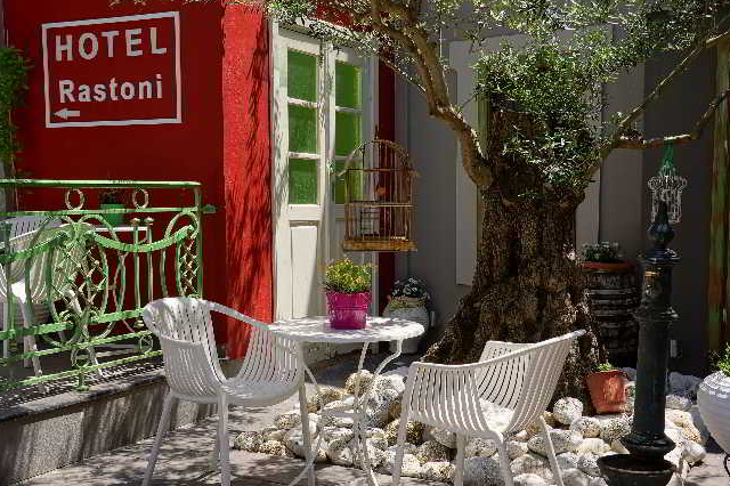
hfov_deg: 43.6
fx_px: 912
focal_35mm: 45
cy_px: 297
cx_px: 372
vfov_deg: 29.7
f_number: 5.6
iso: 50
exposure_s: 1/160
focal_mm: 24
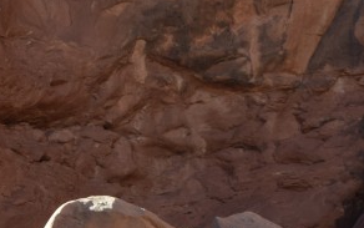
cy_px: -61
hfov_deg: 5.6
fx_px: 3644
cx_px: -370
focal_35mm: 367
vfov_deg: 3.6
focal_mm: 52
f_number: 8
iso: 400
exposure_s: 1/250
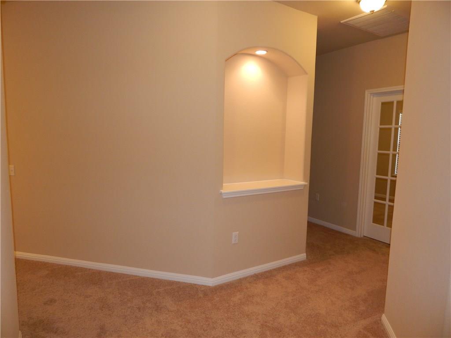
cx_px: 226
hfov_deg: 76.4
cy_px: 169
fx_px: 287
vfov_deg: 61.1
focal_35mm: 22
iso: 200
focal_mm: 4
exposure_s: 1/30
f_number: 3
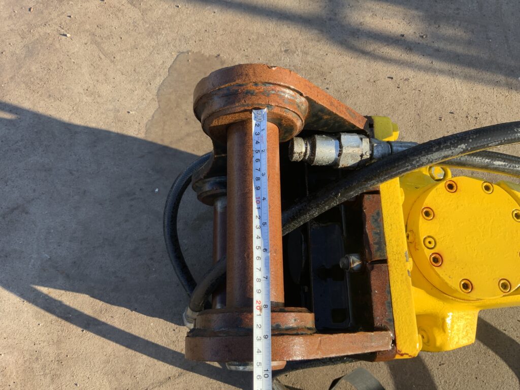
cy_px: 195
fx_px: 436
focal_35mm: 29
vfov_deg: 48.2
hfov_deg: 61.7
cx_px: 260
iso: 16
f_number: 1.8
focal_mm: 3
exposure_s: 1/446
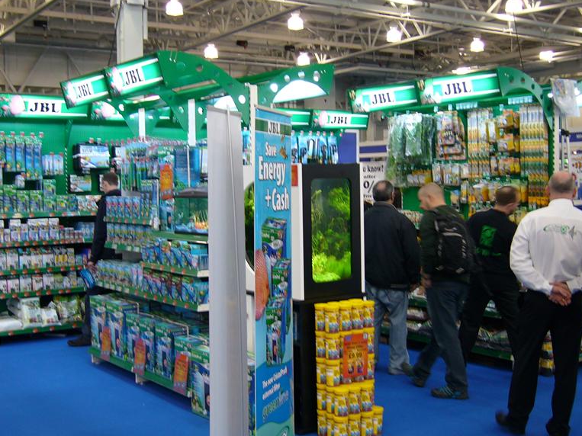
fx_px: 790
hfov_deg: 40.4
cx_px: 281
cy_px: 216
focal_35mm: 47
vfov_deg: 30.9
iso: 100
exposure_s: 1/25
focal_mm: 5.8
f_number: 2.8
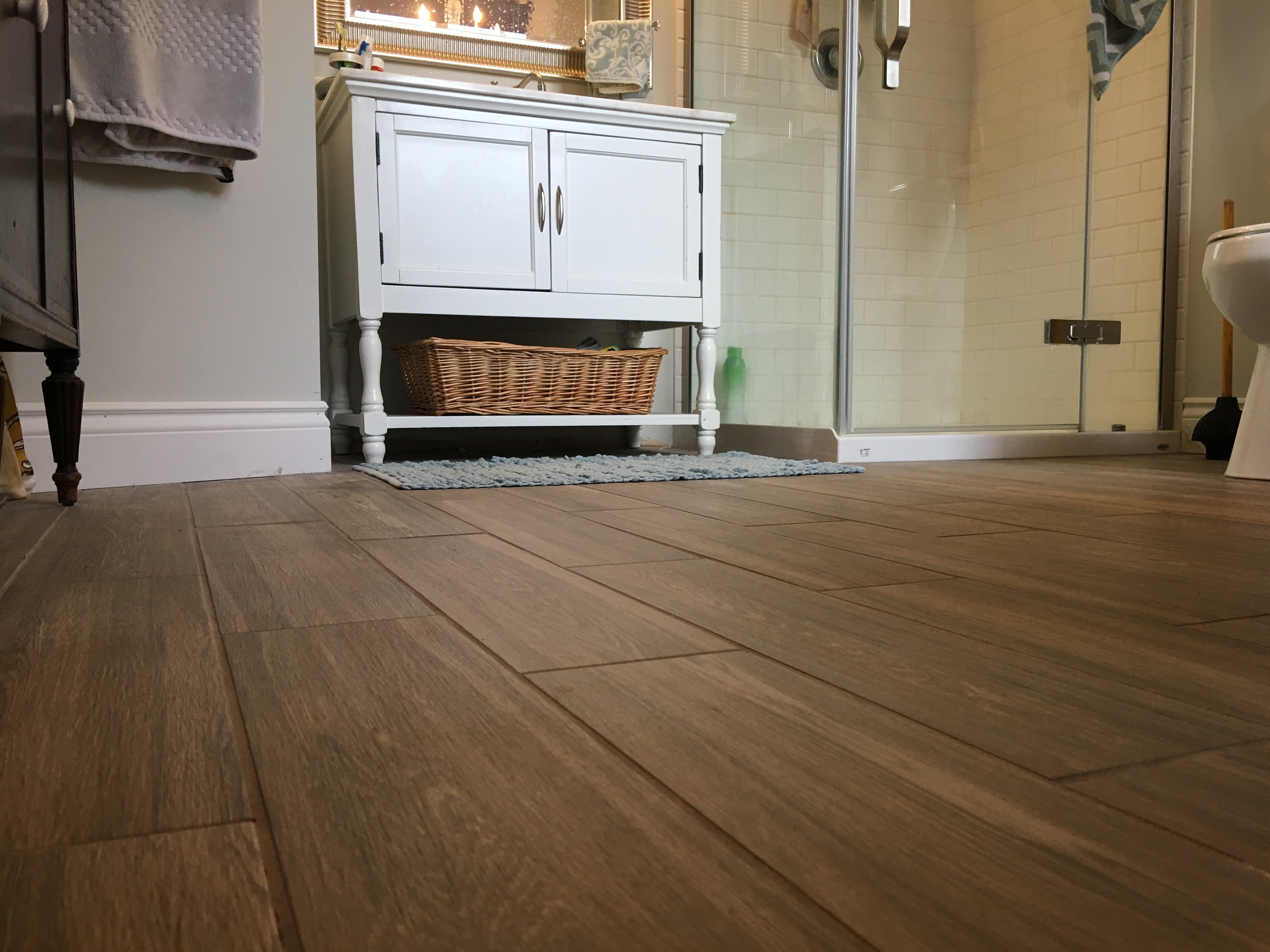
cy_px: 476
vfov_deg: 48.2
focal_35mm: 29
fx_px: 1064
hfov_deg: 61.7
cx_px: 635
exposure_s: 1/15
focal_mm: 4.15
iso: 32
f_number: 2.2
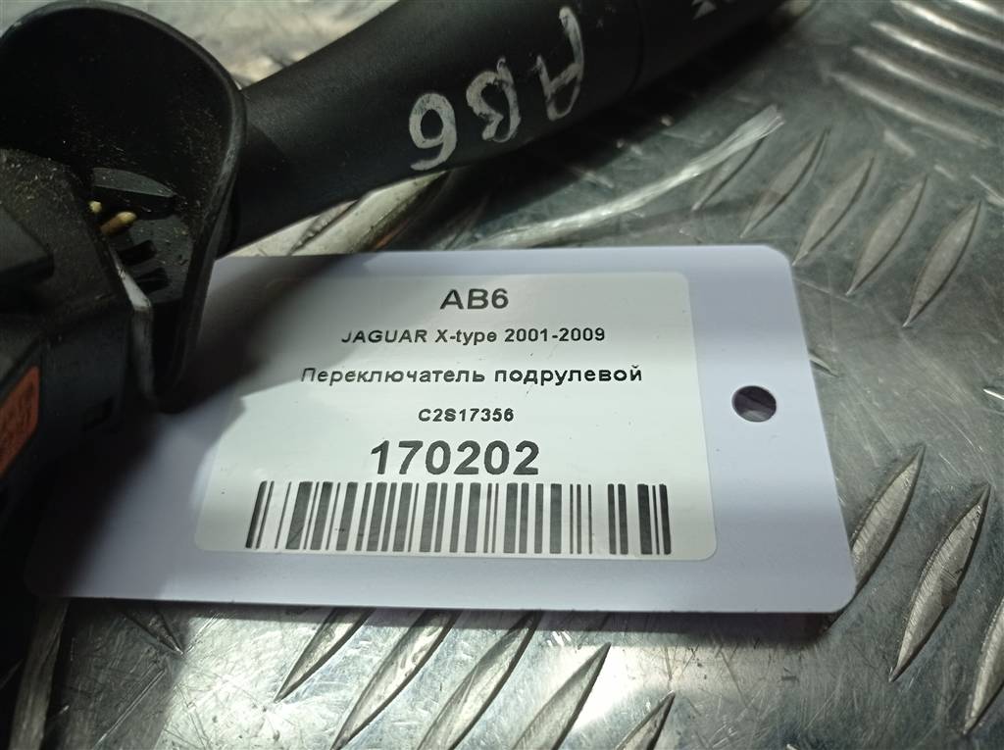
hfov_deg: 63.5
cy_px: 375
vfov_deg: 49.6
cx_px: 502
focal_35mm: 28
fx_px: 811
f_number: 1.79
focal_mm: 4.7
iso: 103
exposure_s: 1/494
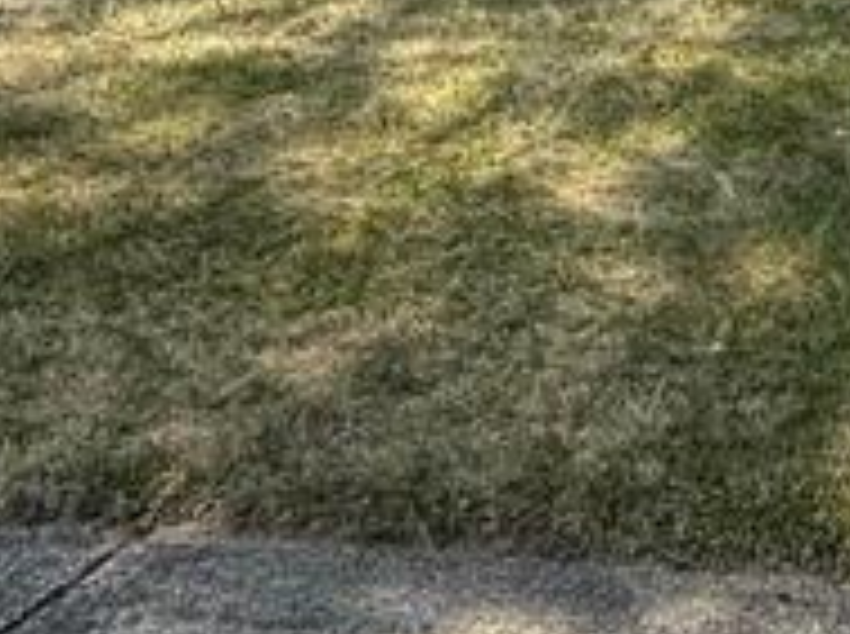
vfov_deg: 16.8
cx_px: 1196
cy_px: -418
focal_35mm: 76
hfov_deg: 22.2
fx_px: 1863
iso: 64
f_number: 2.2
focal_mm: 2.22
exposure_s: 1/545
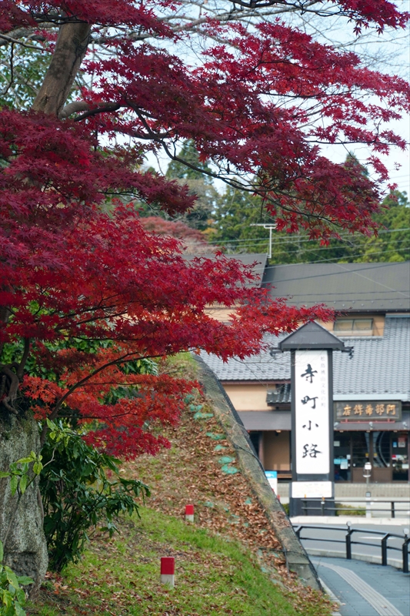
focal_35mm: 130
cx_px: 205
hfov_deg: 10.5
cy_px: 308
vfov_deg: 15.7
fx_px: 2228
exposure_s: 1/160
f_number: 6.3
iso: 160
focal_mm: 86.9
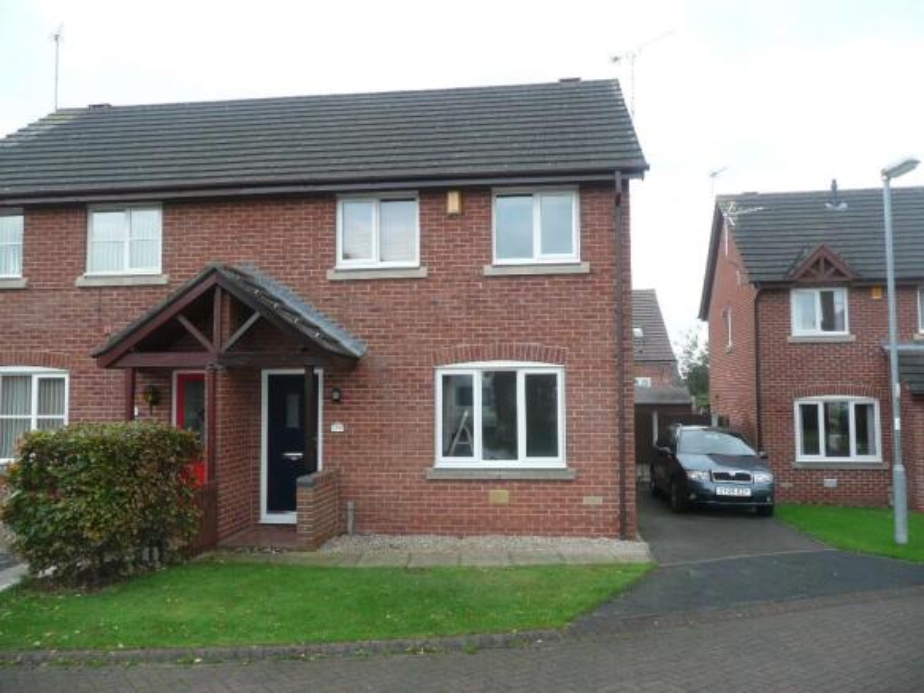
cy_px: 346
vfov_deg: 49.7
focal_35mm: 28
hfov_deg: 63.5
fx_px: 747
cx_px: 462
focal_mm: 4.6
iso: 100
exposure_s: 1/160
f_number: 3.3
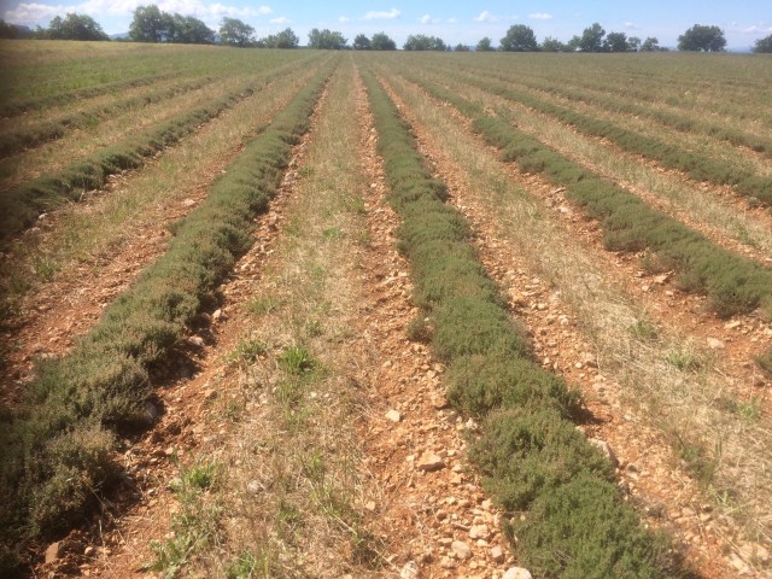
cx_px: 386
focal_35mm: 29
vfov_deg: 48.2
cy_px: 290
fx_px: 647
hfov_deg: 61.7
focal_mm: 4.15
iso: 32
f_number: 2.2
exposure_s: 1/1580
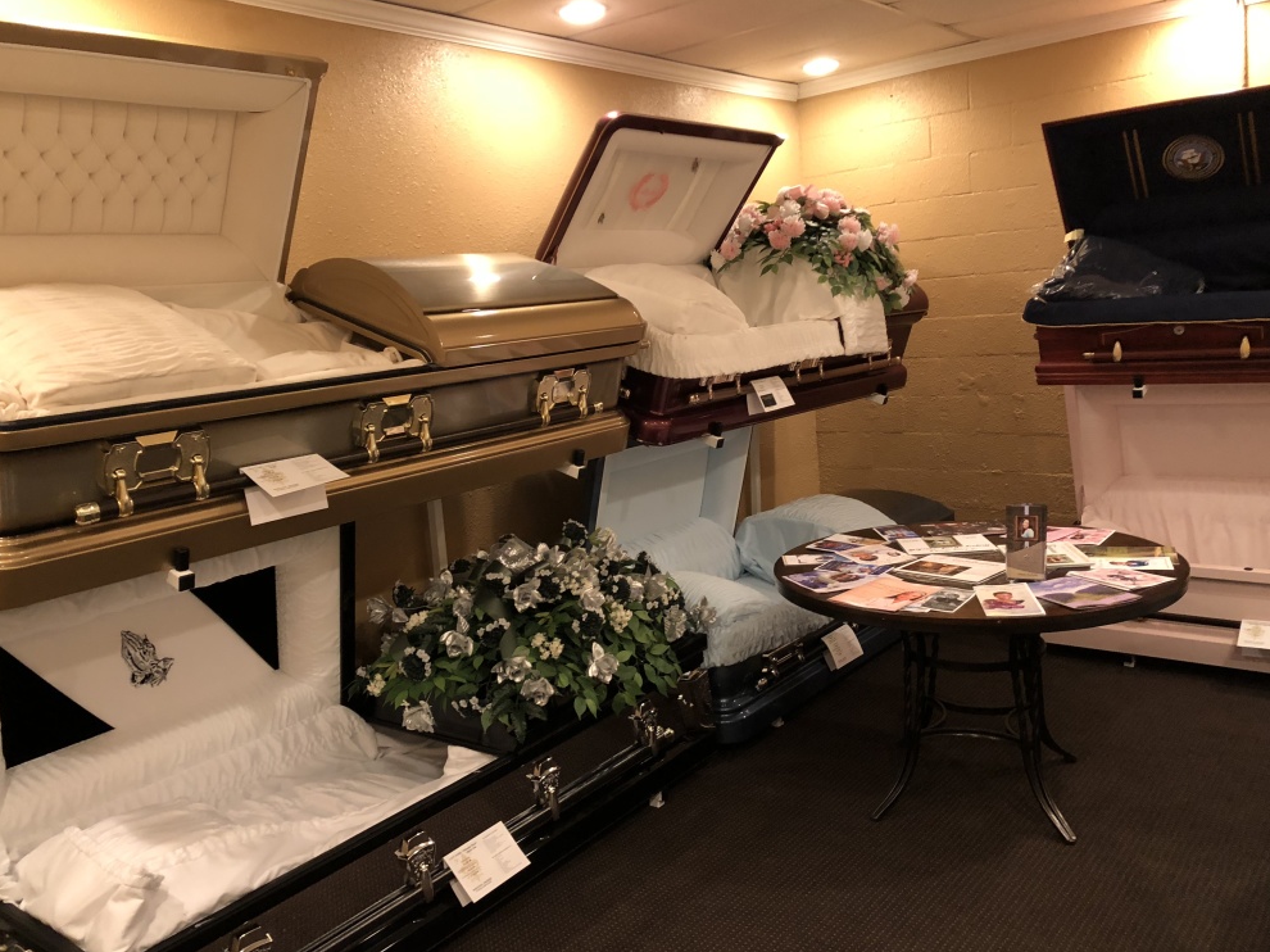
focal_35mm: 30
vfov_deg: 46.8
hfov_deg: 60.0
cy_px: 482
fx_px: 1100
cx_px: 634
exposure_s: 1/9
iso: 100
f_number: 1.8
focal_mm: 3.99
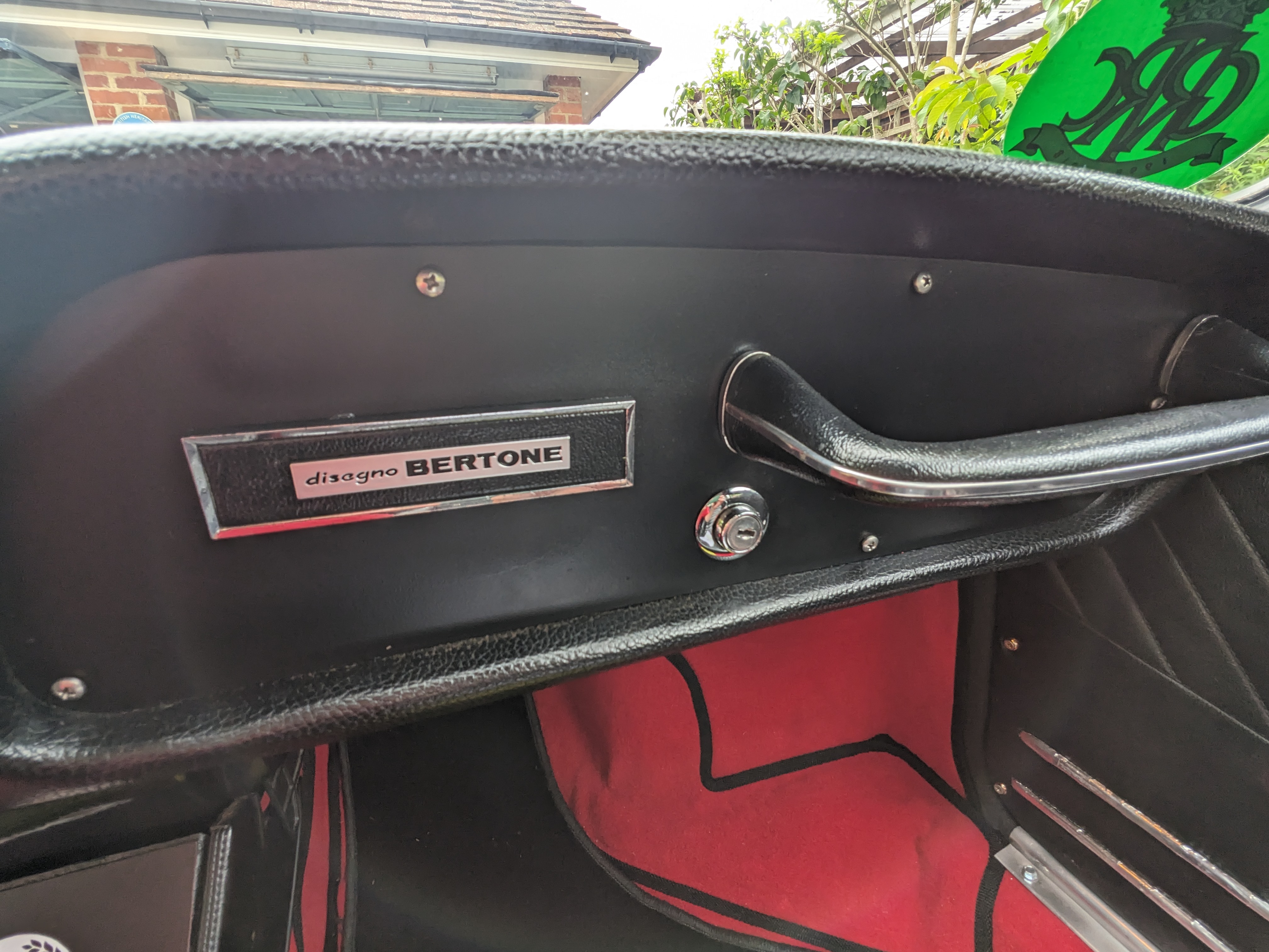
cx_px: 634
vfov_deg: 78.1
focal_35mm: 16
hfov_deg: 94.5
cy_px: 476
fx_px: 587
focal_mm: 2.22
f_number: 2.2
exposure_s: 1/67.7
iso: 33
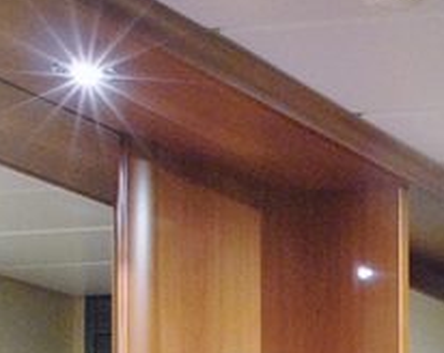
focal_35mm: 129
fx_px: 1692
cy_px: 676
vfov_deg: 11.0
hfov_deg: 13.1
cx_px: 875
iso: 400
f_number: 8
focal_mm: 14
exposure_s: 1/1.3
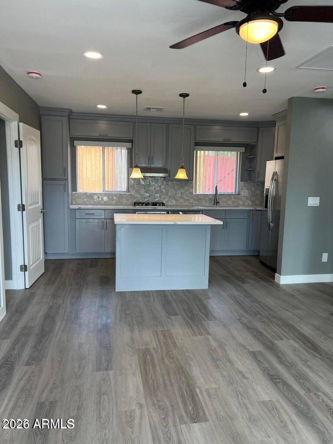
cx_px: 166
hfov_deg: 53.1
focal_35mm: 26
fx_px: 333
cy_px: 222
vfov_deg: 67.3
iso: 64
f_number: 1.5
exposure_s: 1/170
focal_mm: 5.7
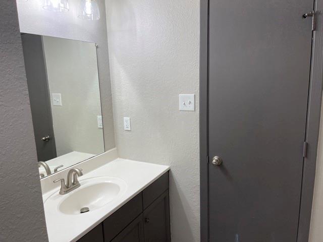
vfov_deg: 53.1
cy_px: 121
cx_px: 162
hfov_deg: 67.3
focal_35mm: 26
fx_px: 243
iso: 32
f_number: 1.6
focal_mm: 5.1
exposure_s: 1/121
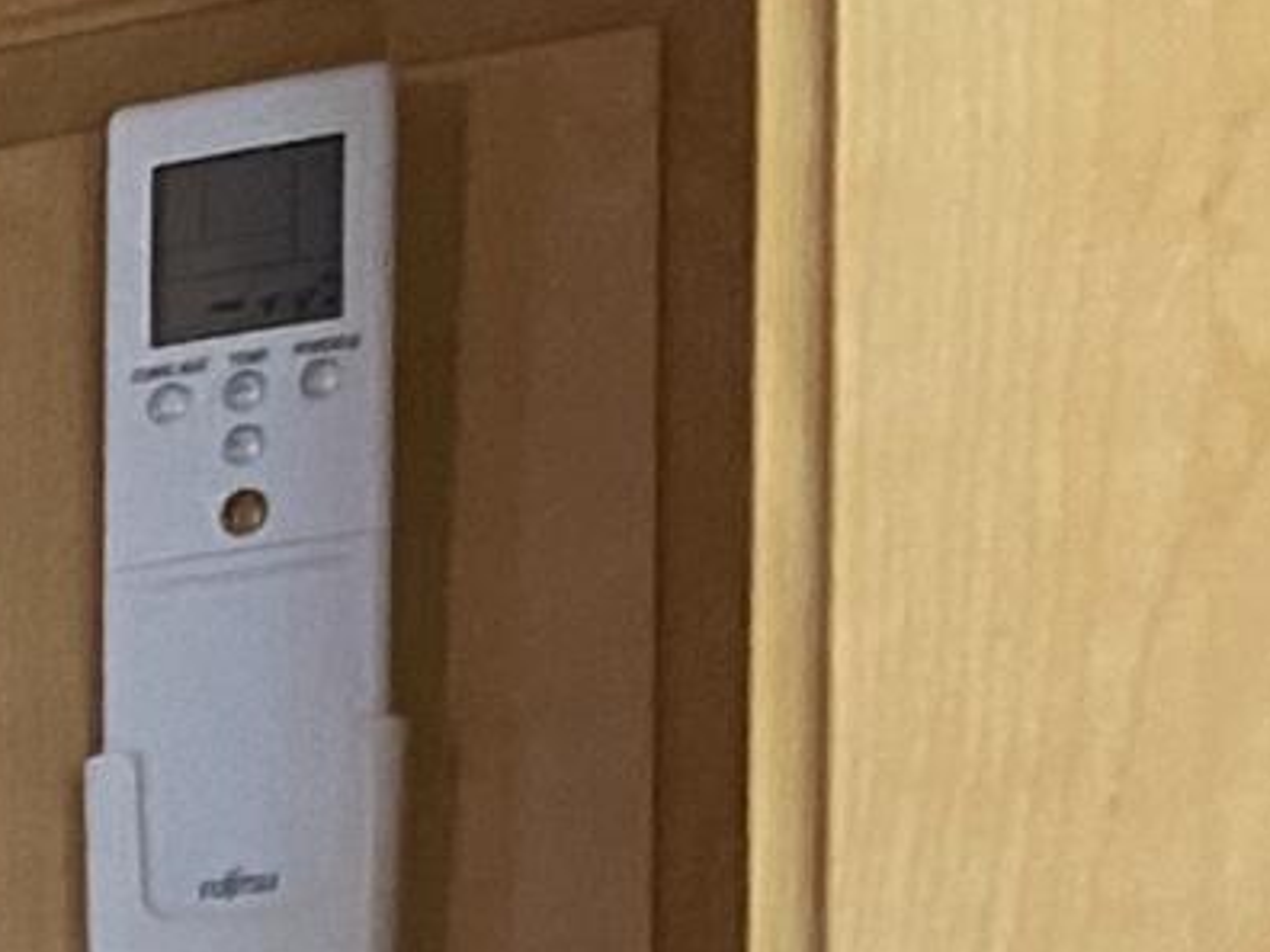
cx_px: -2880
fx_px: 7228
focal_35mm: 197
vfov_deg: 6.7
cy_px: 3077
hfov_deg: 8.1
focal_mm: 4.25
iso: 125
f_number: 1.8
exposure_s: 1/60
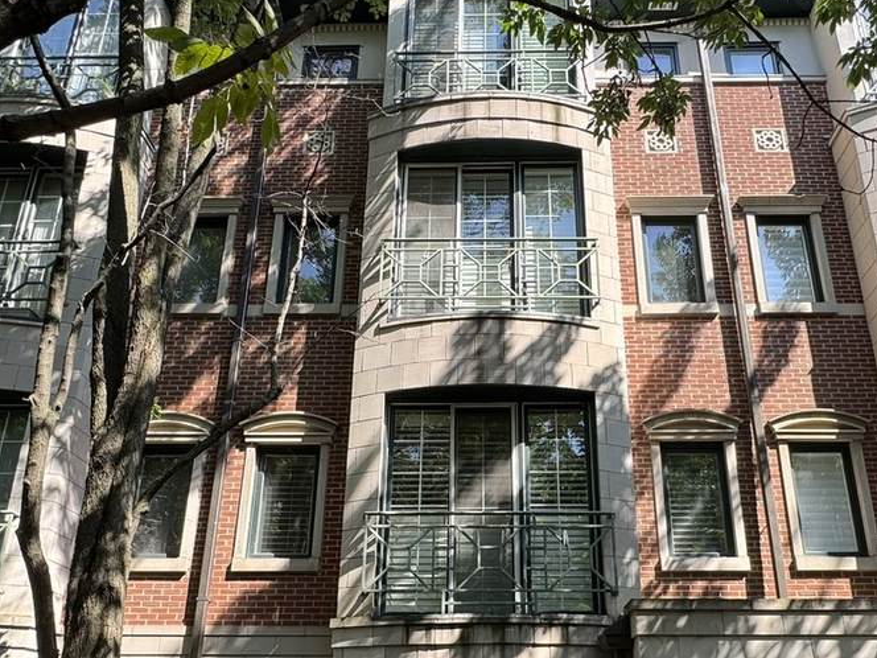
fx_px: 684
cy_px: 532
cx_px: 483
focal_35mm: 27
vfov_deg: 48.3
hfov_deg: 65.2
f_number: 2.2
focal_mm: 2.22
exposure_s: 1/325
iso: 40
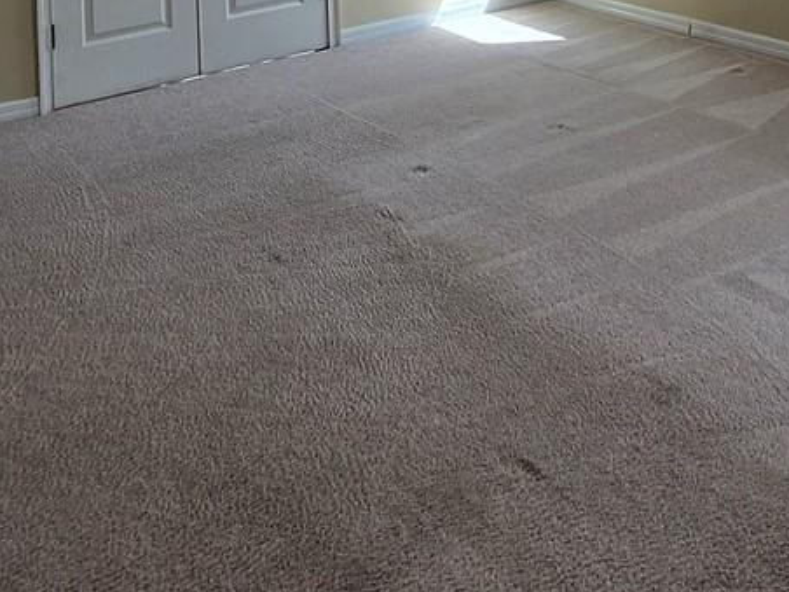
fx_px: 1048
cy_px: -283
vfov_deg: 24.7
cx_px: 417
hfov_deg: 41.2
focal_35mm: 46
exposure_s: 1/60
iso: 40
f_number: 2.2
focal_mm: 1.7
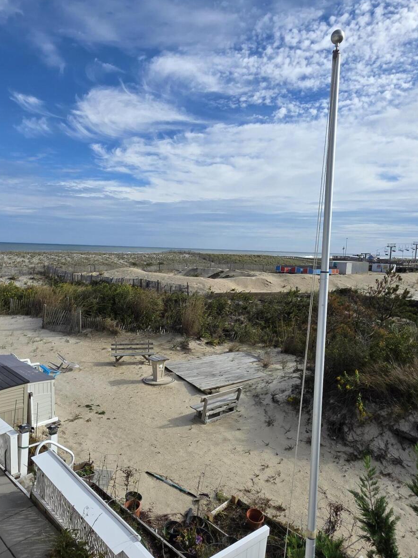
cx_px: 196
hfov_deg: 61.0
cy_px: 288
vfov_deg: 76.4
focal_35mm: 22
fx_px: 354
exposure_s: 1/2913
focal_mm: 2.2
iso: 40
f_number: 1.9
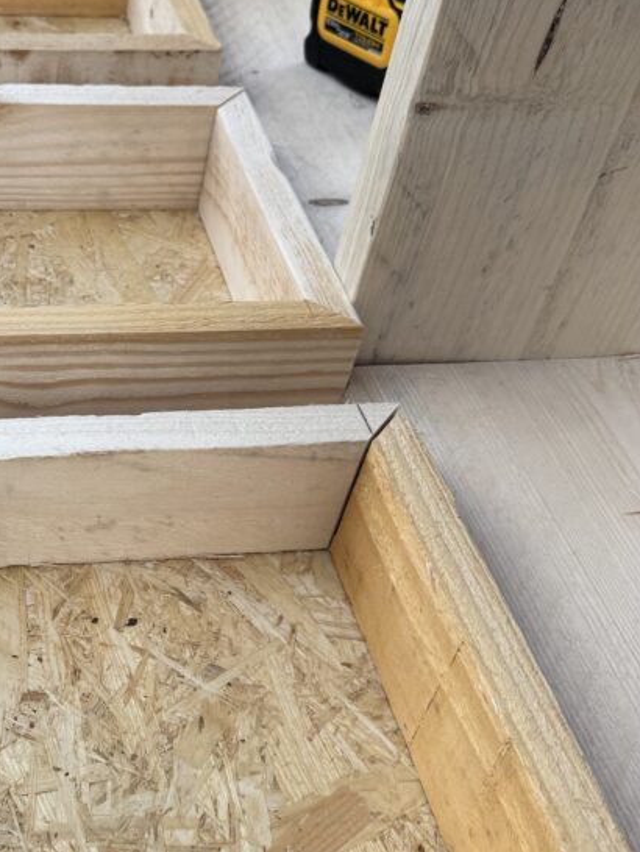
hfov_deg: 30.5
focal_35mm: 45
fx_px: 1108
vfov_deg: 42.1
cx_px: 44
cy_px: 417
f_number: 1.78
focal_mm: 6.76
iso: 80
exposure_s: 1/912
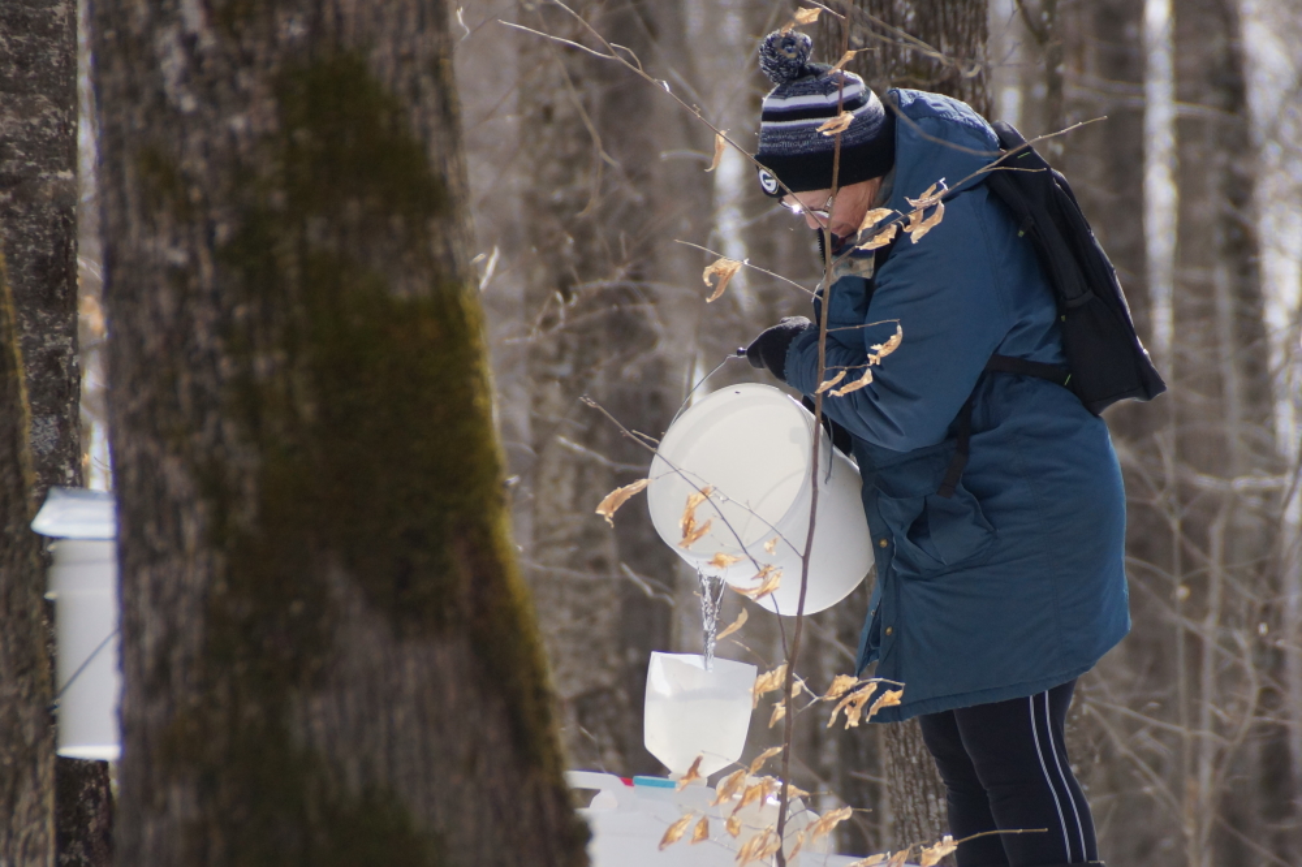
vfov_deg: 3.7
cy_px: 434
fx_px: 13557
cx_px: 651
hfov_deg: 5.5
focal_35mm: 375
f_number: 6.3
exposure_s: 1/400
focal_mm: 250
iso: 400
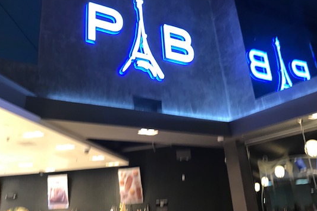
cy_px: 91
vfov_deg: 37.8
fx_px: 308
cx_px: 137
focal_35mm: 35
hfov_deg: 54.3
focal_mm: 3.99
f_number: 1.8
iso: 40
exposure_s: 1/20
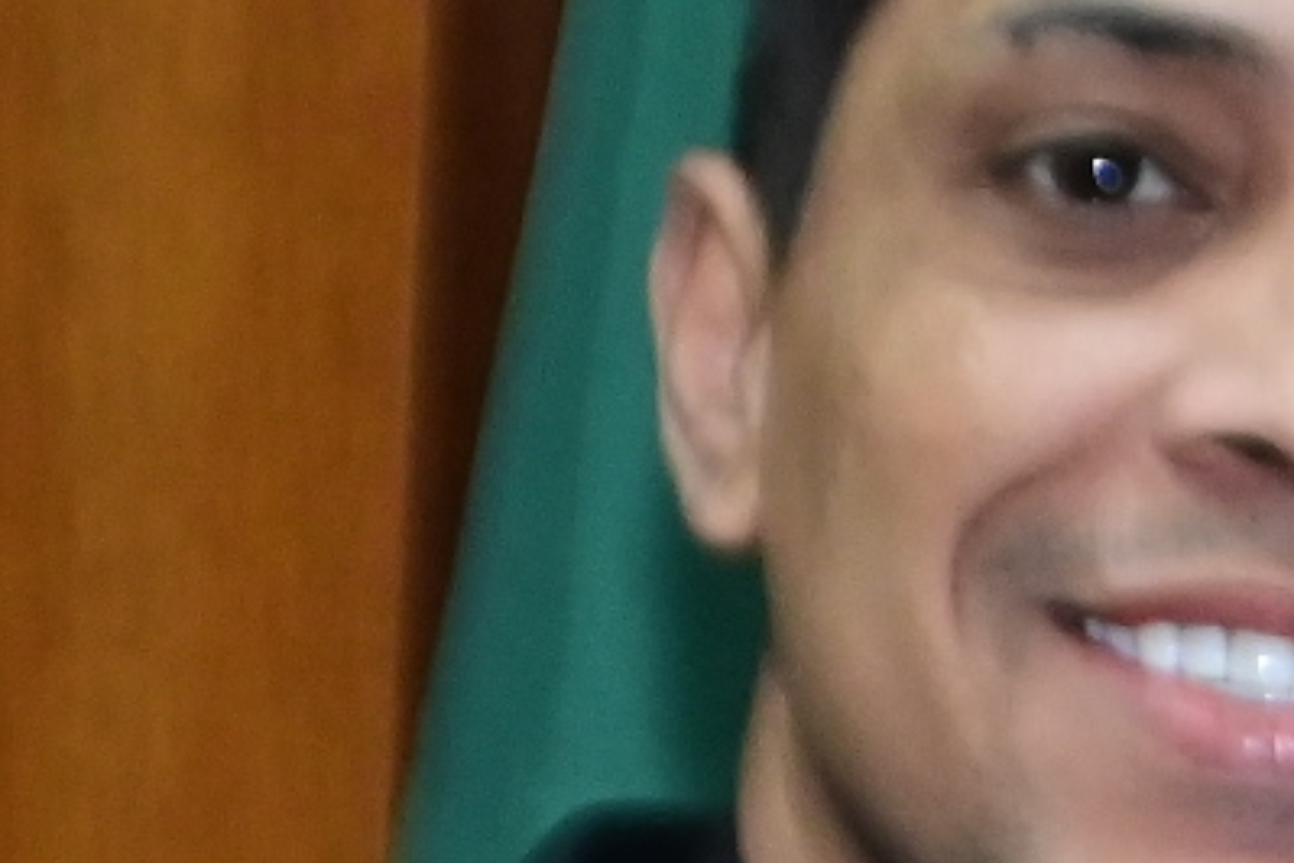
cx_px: 1913
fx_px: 19049
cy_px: 2219
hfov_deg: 3.9
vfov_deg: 2.6
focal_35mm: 530
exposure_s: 1/125
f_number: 6.3
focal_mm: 70
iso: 3200
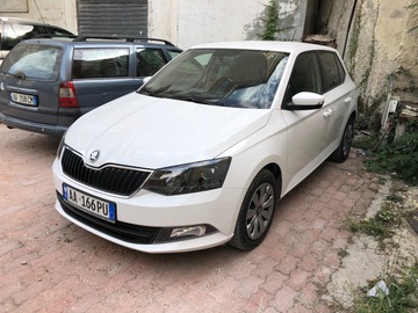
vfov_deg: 49.7
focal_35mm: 28
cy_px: 156
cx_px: 209
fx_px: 338
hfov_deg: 63.4
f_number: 1.8
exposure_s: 1/425
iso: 20
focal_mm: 3.99
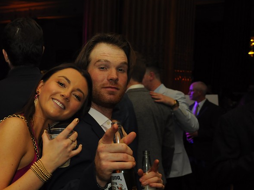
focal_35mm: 69
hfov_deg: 27.5
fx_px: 506
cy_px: 124
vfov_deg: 21.2
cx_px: 43
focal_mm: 28
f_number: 5.6
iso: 800
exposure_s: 1/60
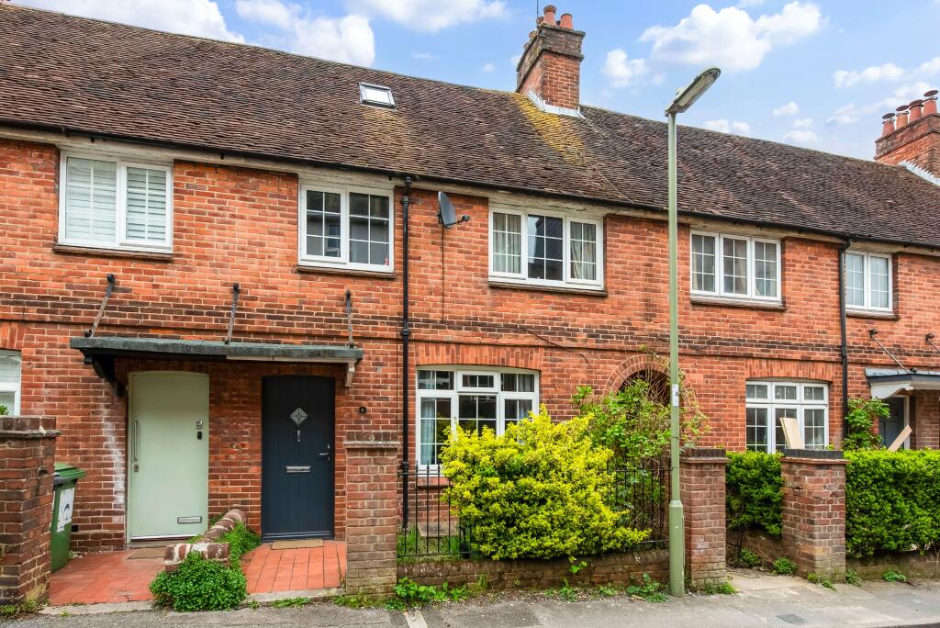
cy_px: 314
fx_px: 496
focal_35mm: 19
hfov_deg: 86.9
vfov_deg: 64.6
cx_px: 470
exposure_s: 1/640
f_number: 7.1
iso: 640
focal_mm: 19
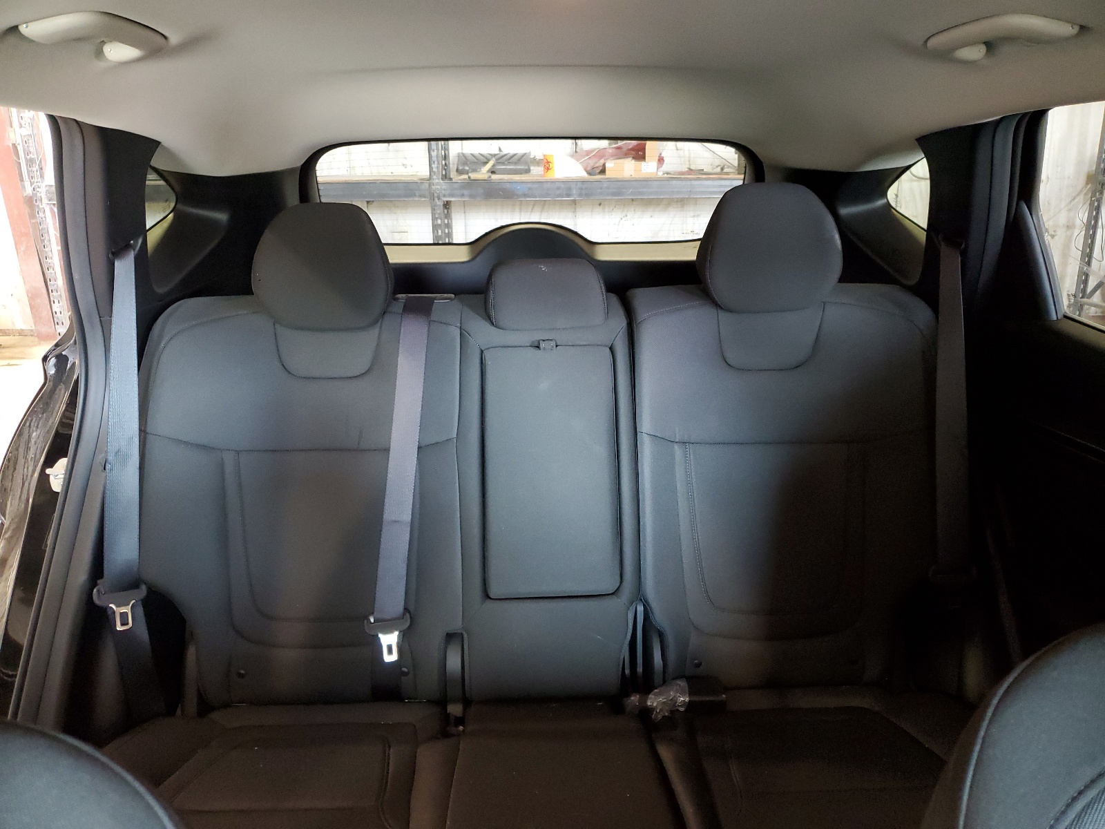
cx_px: 552
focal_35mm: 26
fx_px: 830
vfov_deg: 53.1
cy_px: 414
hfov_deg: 67.3
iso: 342
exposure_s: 1/30
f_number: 1.5
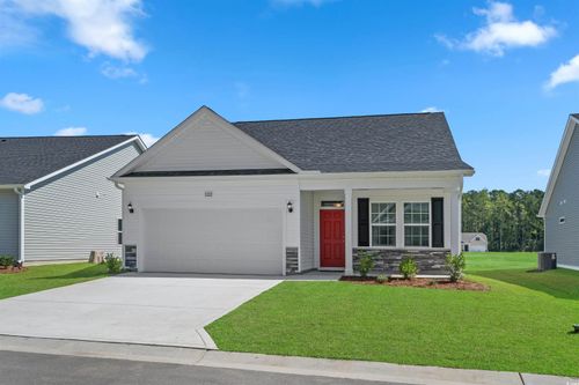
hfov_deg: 61.9
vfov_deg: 43.6
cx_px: 290
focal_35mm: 30
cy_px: 192
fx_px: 482
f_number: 8
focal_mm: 30
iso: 160
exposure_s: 1/1000
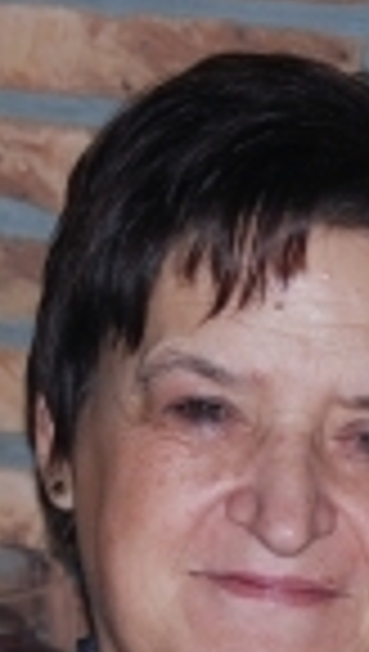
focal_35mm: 357
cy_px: 749
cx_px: 270
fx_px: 6188
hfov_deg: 3.4
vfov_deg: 6.0
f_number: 4
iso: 200
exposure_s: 1/60
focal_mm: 55
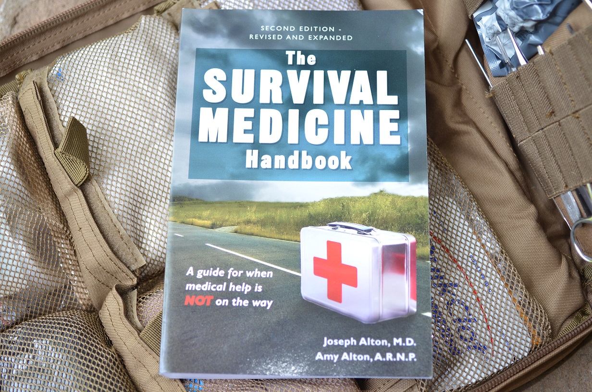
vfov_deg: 25.6
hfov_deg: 37.9
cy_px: 196
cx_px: 296
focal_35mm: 52
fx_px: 862
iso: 220
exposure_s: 1/125
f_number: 3
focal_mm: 35
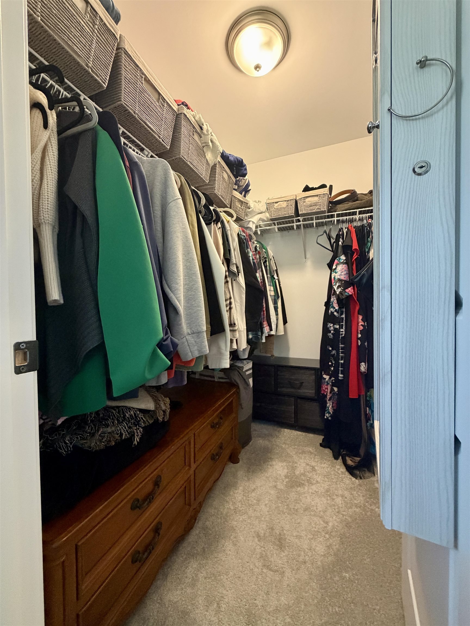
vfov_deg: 102.1
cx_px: 235
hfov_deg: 85.7
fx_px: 253
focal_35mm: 14
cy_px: 313
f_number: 2.2
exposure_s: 1/60
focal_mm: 2.22
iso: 500
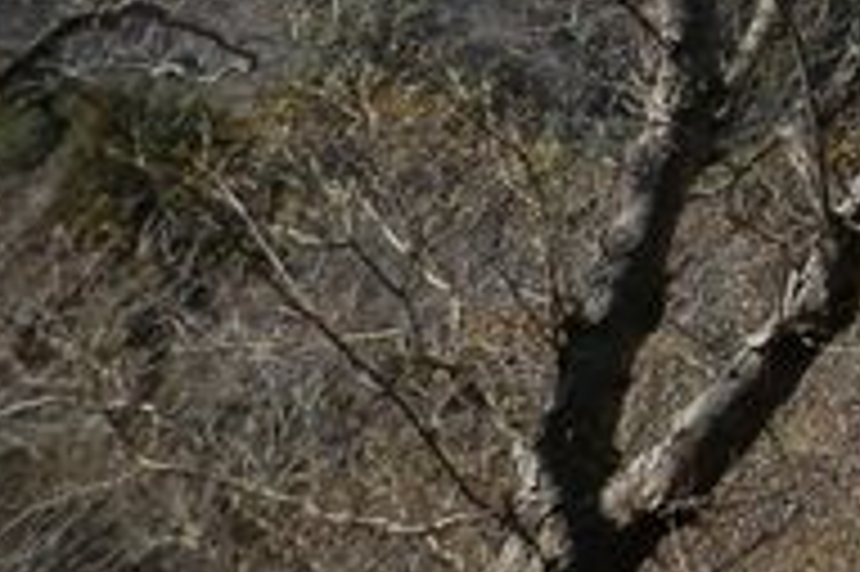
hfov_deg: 15.0
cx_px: 1765
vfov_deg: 11.7
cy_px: -405
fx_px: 2602
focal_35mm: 109
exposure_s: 1/800
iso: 80
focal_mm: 4.5
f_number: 3
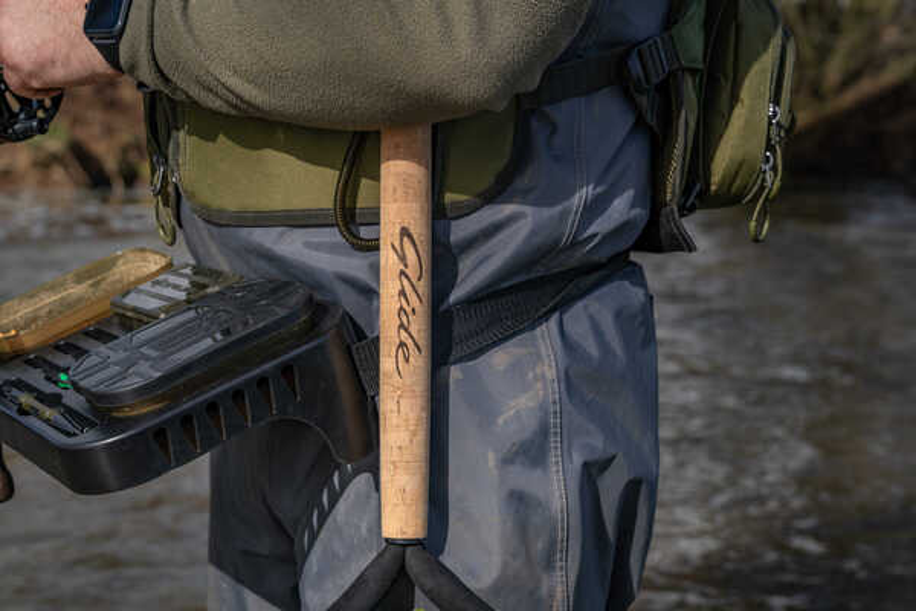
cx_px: 458
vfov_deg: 22.6
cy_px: 306
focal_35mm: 60
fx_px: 1527
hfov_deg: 33.4
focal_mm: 60
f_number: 6.3
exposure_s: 1/320
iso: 100
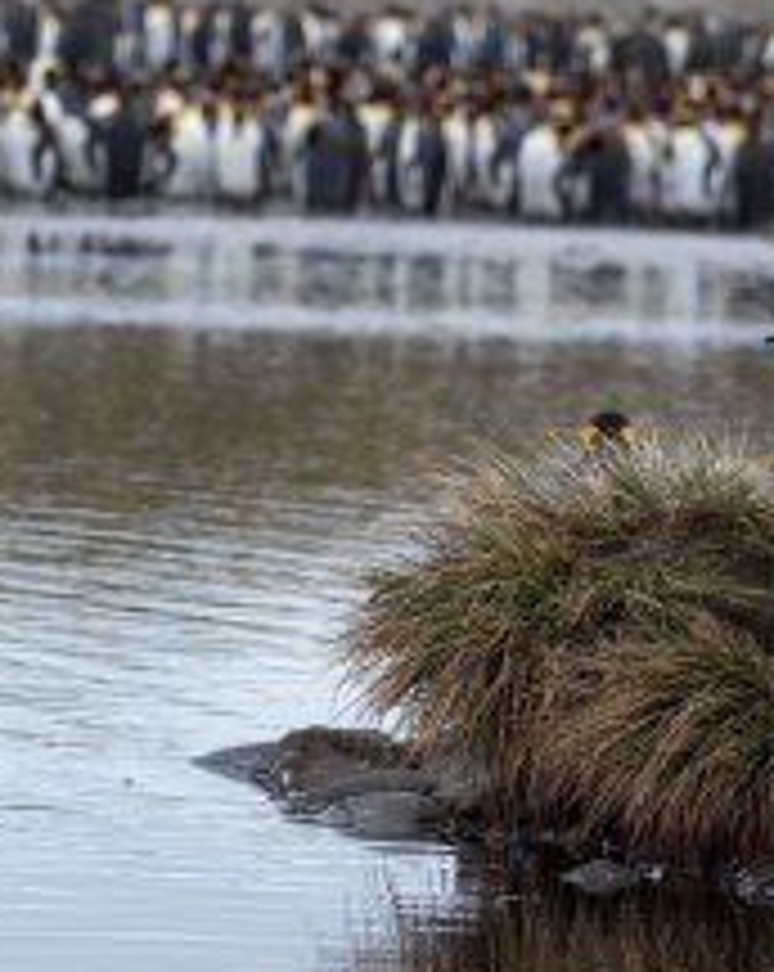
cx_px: 904
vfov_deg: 4.6
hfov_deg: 3.7
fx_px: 12003
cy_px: 454
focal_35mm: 418
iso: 450
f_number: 5.6
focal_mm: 200
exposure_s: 1/1250
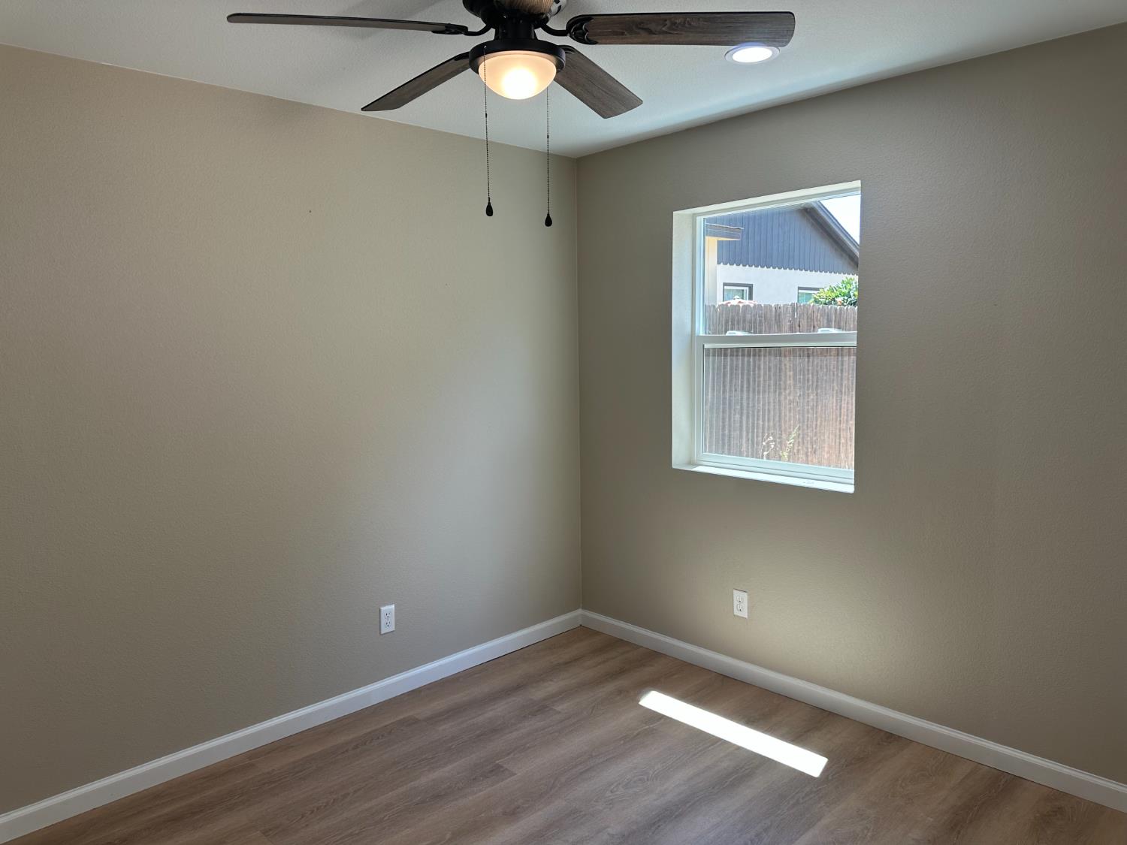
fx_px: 781
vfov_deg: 56.8
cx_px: 564
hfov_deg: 71.6
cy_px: 422
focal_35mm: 24
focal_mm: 6.86
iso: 80
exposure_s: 1/168
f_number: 1.78
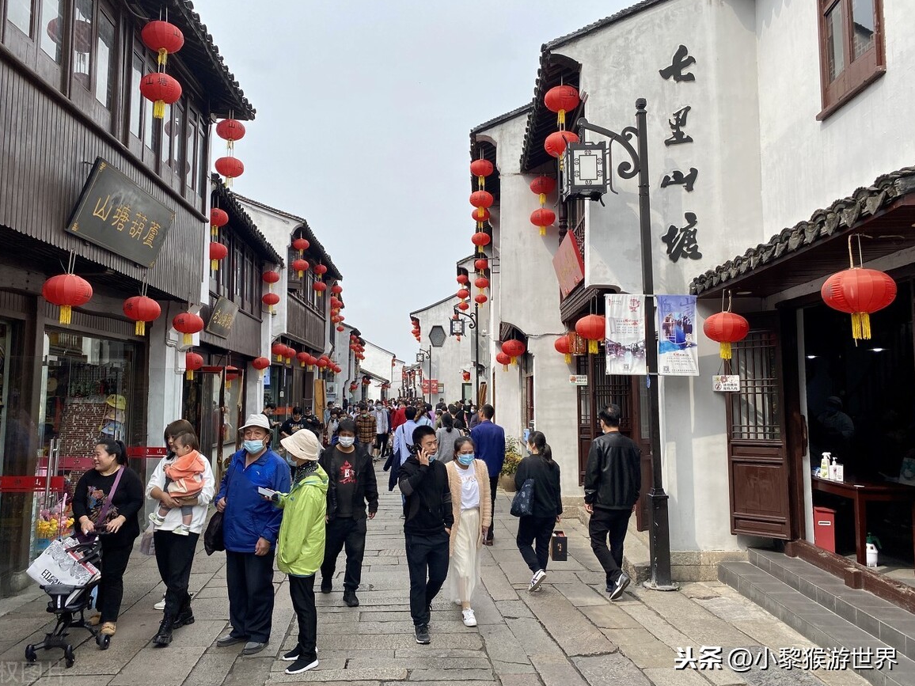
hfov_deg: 65.3
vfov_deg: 51.4
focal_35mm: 27
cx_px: 444
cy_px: 335
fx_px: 714
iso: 32
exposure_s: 1/2066
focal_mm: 4.25
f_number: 1.8
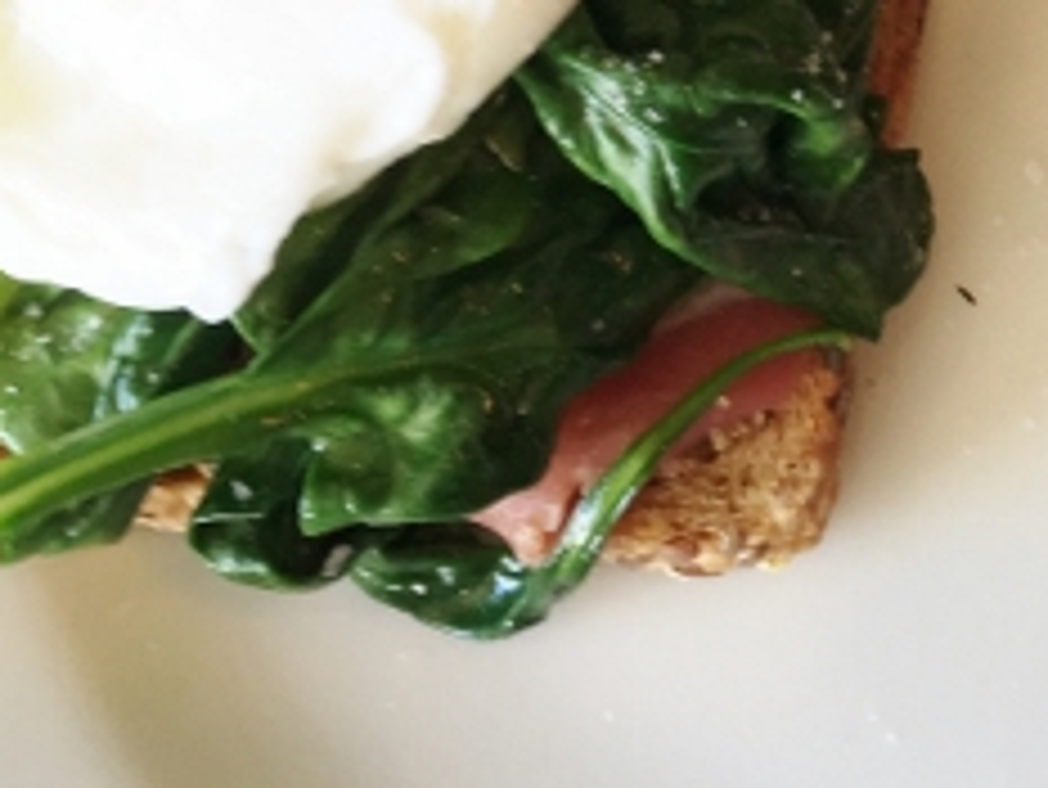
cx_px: 1147
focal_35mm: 81
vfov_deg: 17.3
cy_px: -171
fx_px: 2454
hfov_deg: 22.7
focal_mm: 4.15
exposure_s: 1/60
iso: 32
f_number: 2.2
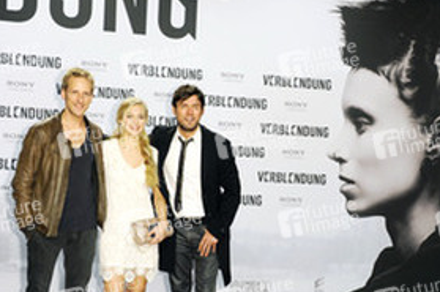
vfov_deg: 19.9
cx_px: 277
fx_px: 830
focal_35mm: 68
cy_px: 180
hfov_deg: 29.6
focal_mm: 42
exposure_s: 1/160
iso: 1000
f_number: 5.6
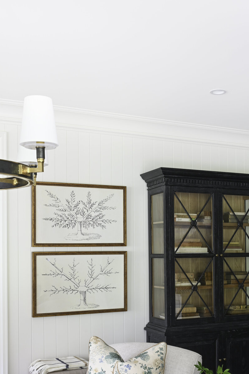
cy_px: 253
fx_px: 498
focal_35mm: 48
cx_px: 172
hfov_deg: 27.8
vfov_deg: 40.6
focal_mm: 32
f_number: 16
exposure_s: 30
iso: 125
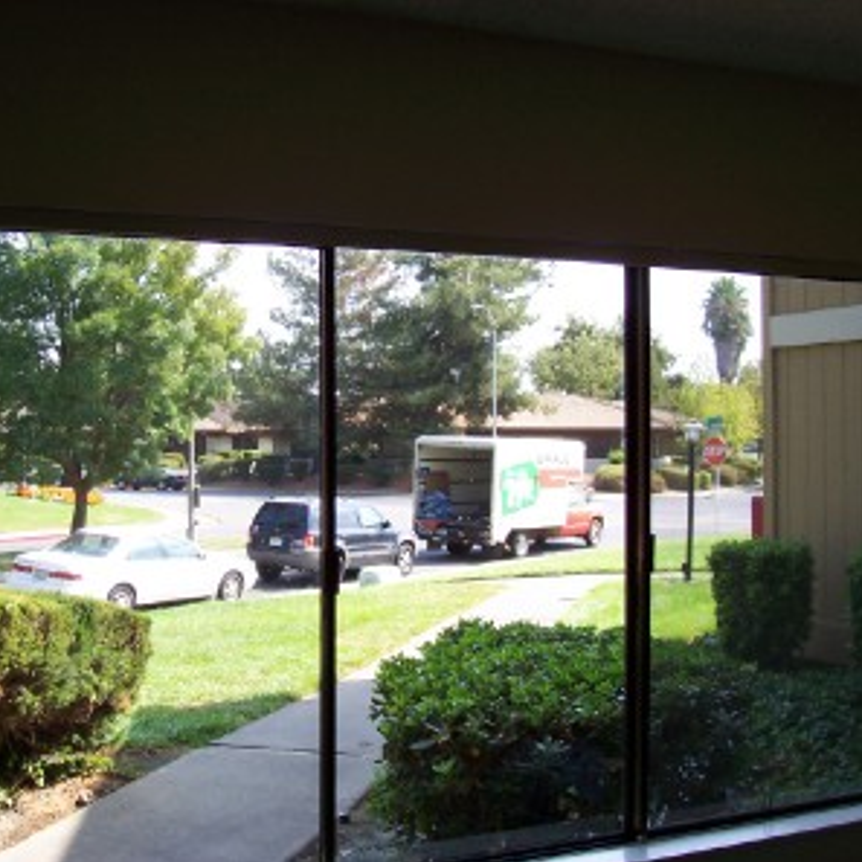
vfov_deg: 38.3
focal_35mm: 44
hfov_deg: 38.2
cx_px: 340
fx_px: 1240
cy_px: 432
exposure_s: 1/350
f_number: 2.8
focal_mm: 5.6
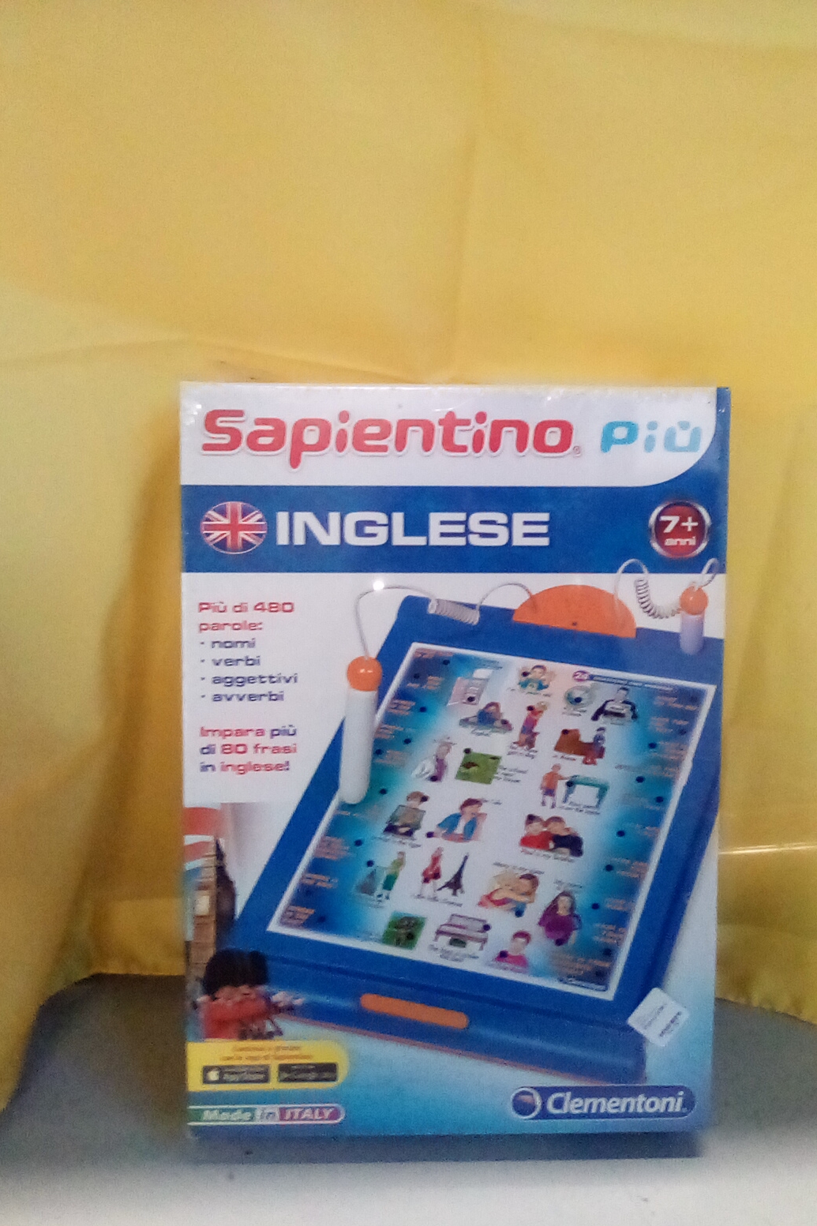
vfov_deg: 61.9
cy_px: 631
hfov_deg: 43.5
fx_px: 1021
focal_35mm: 30
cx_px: 447
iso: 226
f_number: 2.2
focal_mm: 2.27
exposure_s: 1/25
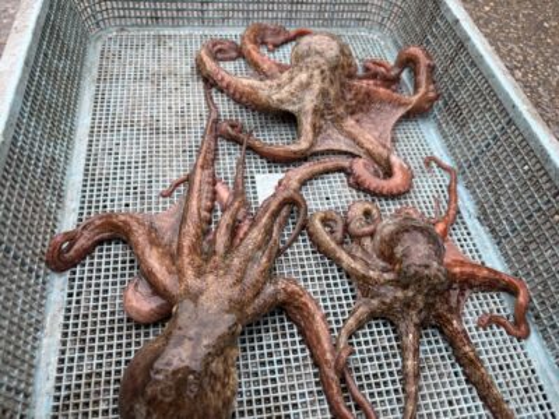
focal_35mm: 26
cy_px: 210
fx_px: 420
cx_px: 280
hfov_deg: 67.3
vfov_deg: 53.1
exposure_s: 1/152
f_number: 1.6
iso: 32
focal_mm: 5.96
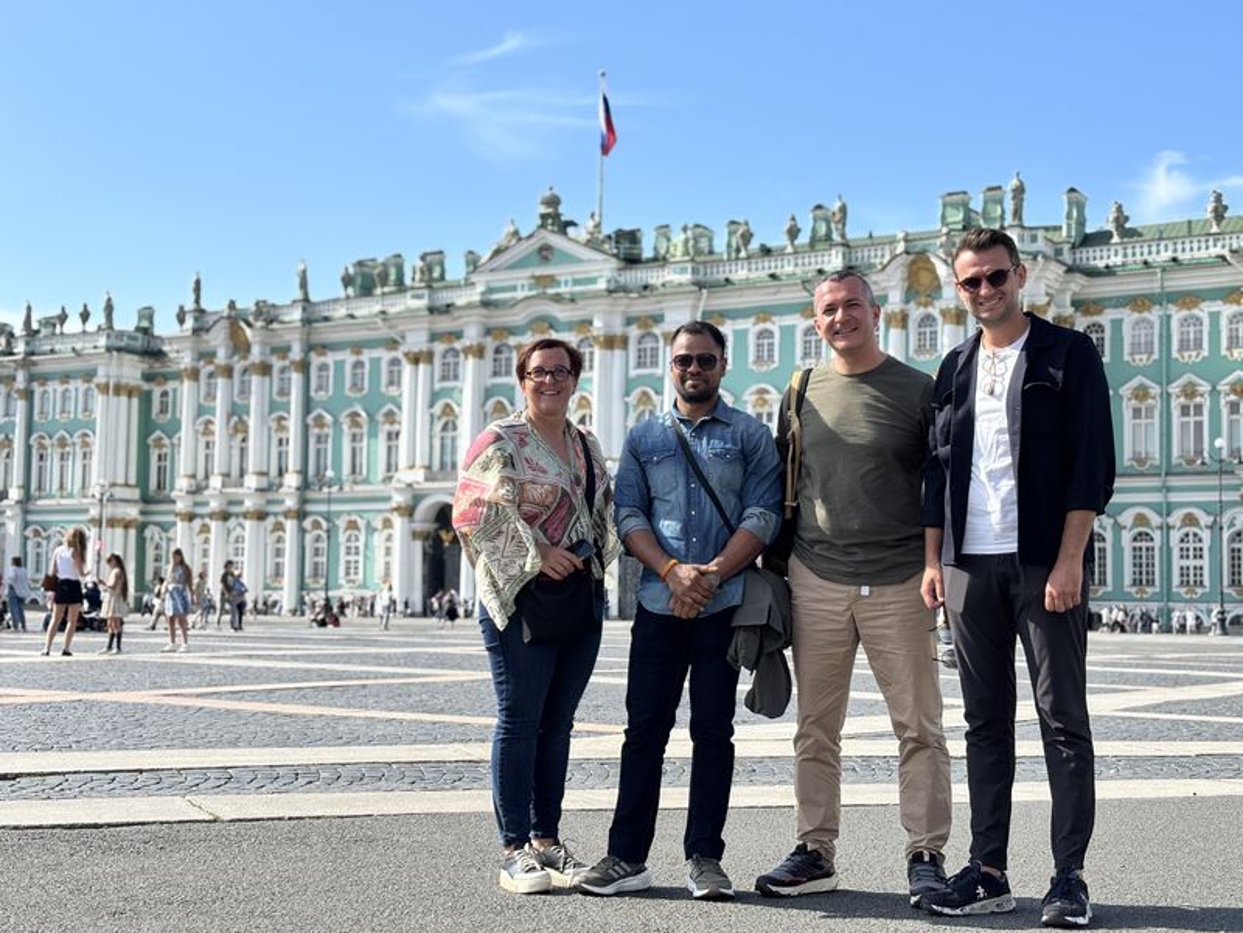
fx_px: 1867
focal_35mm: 52
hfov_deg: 36.8
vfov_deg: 28.0
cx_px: 622
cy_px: 466
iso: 32
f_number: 1.6
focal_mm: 5.96
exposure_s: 1/1984
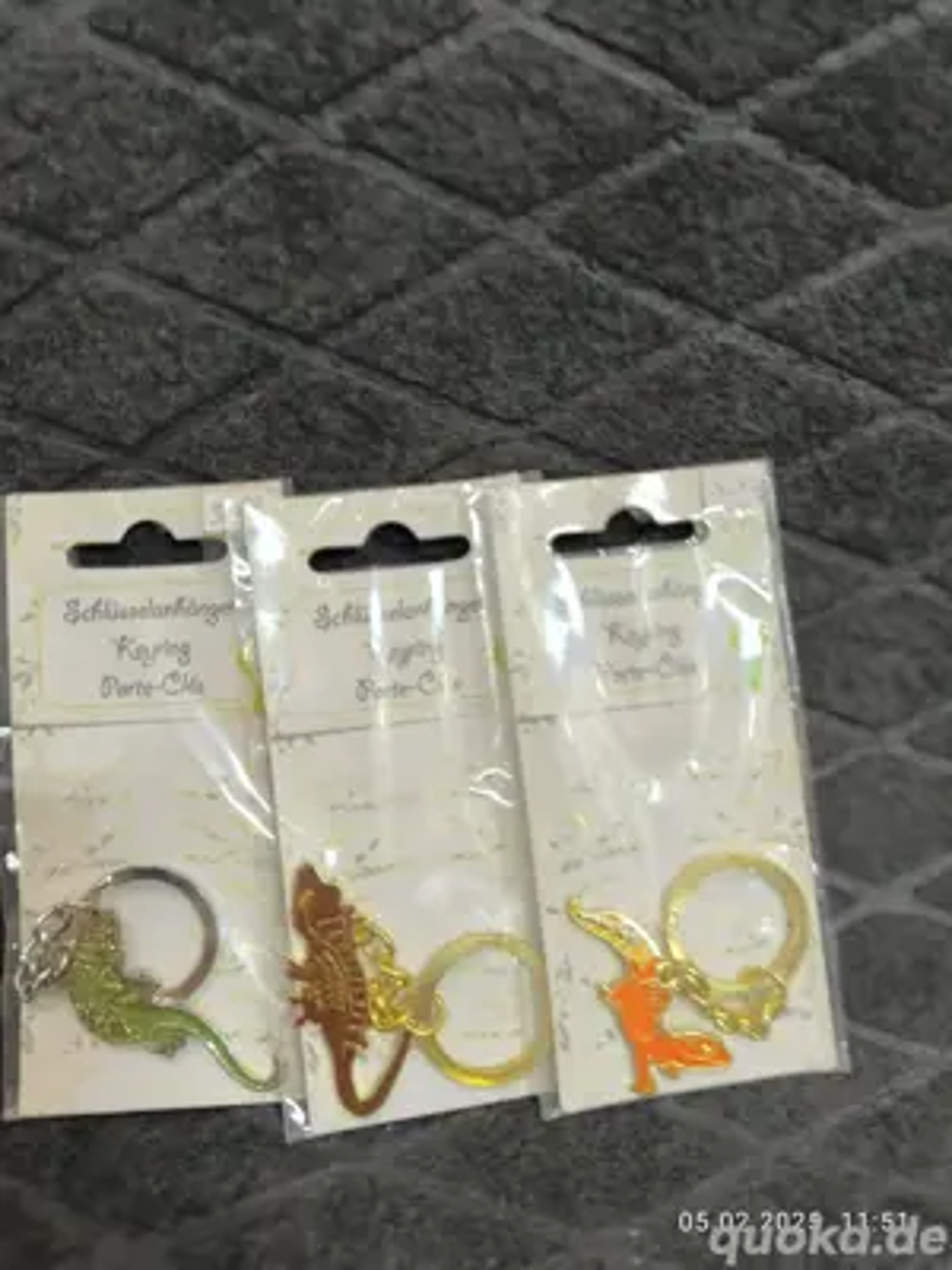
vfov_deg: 73.9
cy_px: 635
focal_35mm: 23
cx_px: 476
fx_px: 843
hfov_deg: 58.9
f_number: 1.65
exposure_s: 1/50
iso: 640
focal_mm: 6.14
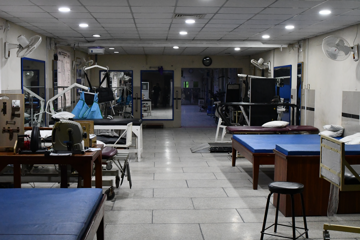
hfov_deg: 41.1
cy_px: 120
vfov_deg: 28.1
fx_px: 480
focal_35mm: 48
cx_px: 180
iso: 6400
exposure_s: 1/200
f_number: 7.1
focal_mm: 32
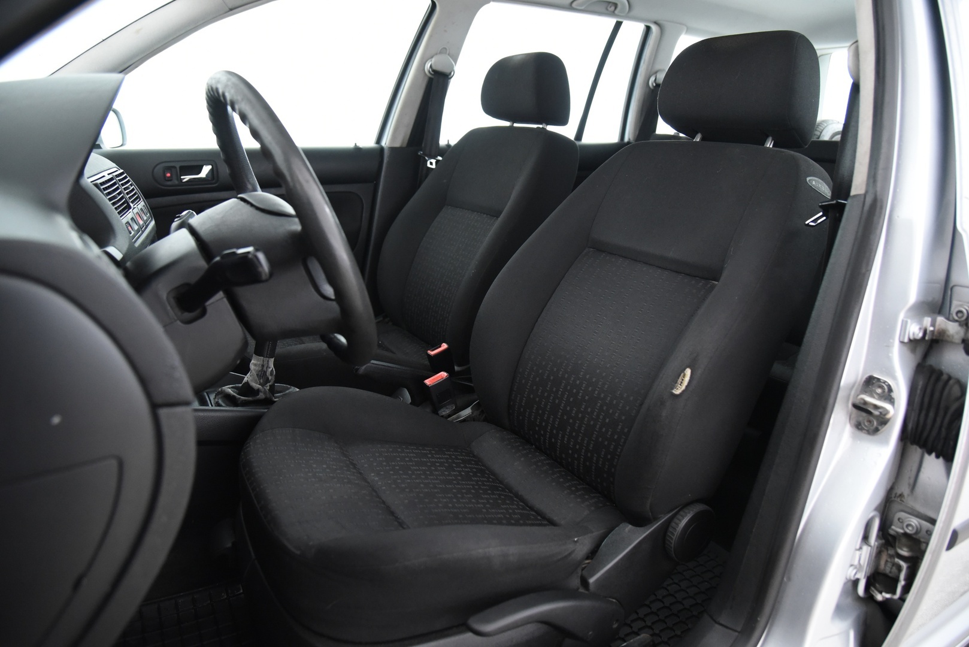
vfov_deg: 53.2
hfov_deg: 73.7
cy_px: 324
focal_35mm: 24
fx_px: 646
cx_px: 484
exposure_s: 1/20
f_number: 4
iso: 4000
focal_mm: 24
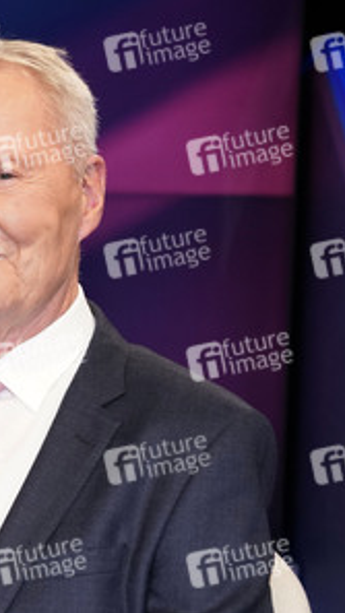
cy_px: 305
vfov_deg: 30.2
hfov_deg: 16.8
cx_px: -22
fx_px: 1139
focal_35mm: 70
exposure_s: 1/160
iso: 2000
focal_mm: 44
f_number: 5
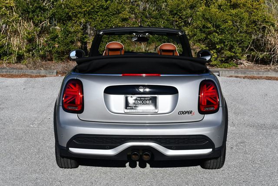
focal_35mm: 60
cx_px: 139
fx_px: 464
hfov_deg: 33.4
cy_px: 93
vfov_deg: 22.7
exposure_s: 1/320
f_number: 9
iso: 100
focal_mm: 30
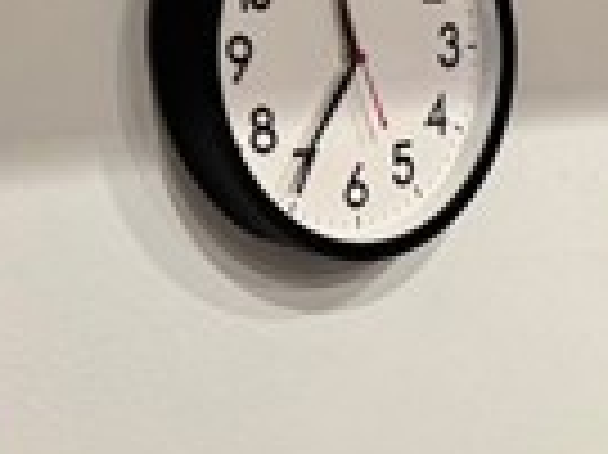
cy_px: 764
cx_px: 1031
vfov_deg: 12.1
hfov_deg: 15.3
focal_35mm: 114
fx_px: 2001
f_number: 1.78
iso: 320
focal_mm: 6.76
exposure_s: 1/60
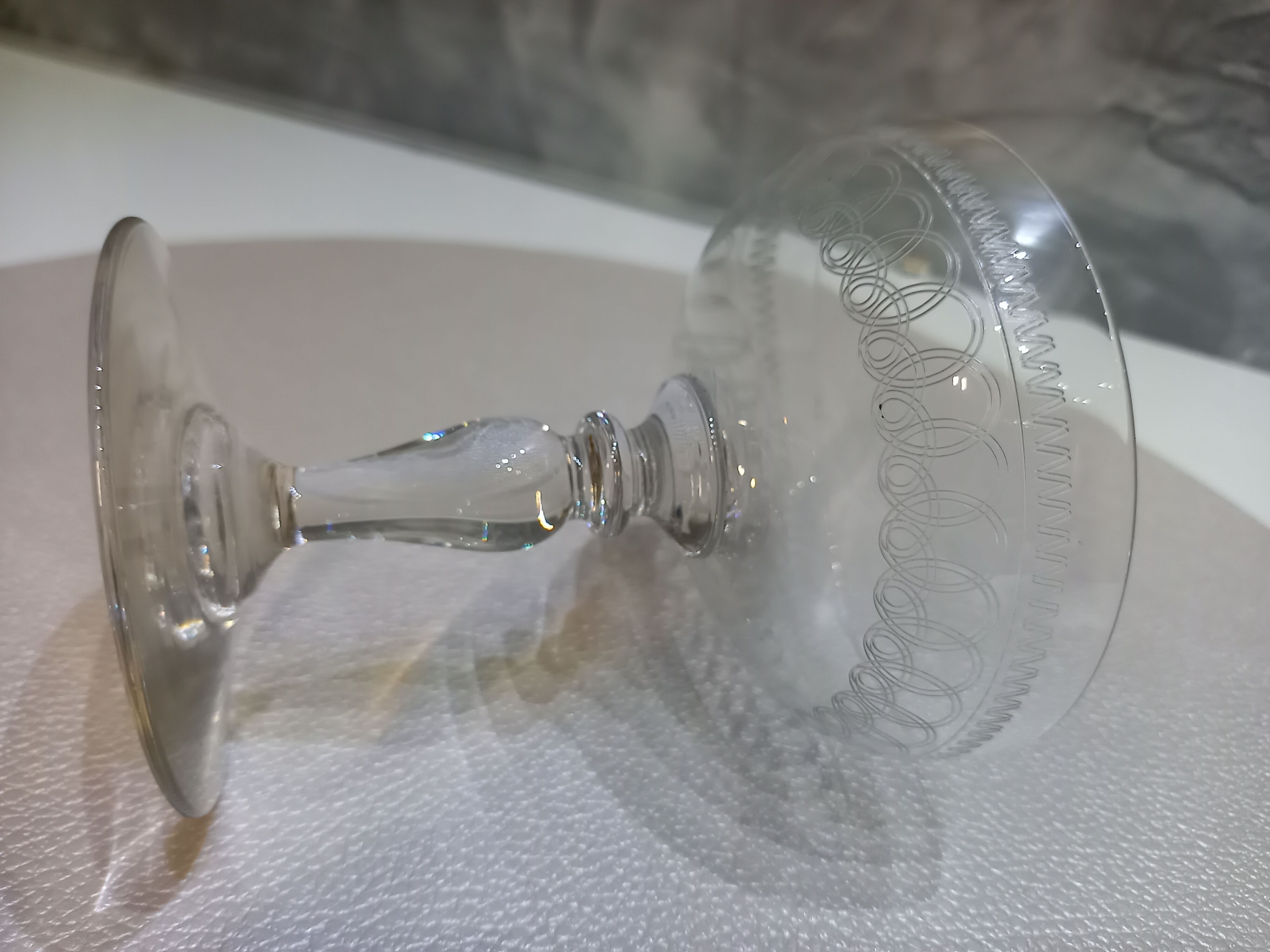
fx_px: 917
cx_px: 635
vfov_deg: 54.9
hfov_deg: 69.4
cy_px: 476
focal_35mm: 25
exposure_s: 1/33.3
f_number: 2
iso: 400
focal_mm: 4.6
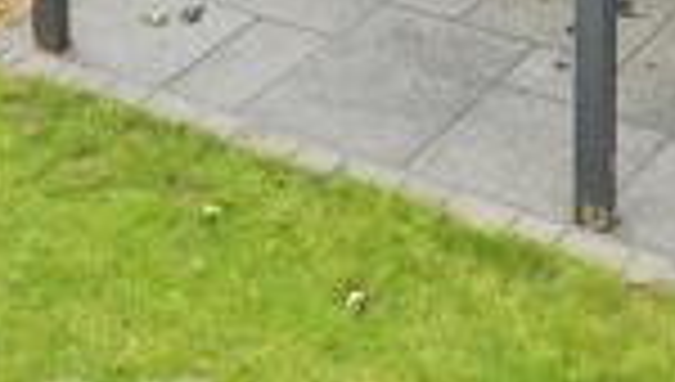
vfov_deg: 9.6
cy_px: -631
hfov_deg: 19.9
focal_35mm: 107
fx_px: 1919
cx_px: 261
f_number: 8
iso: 100
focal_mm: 10
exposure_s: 1/60
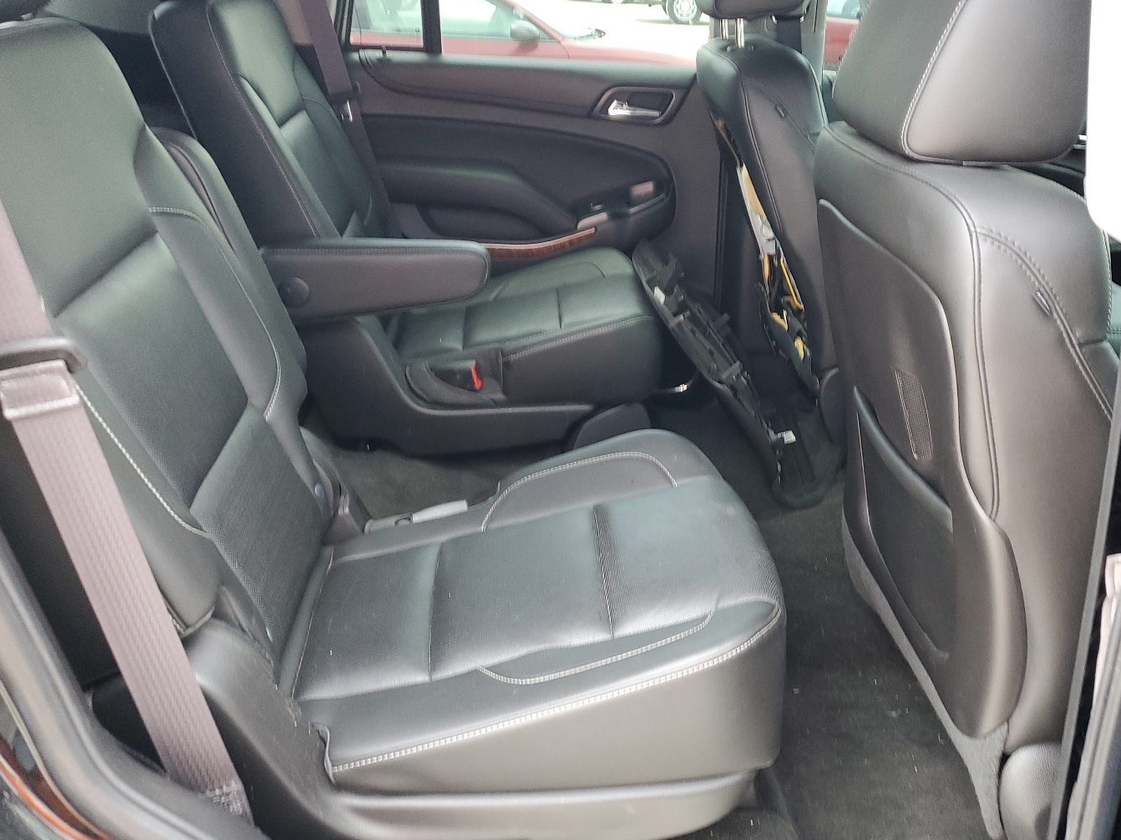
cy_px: 423
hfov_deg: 58.1
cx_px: 650
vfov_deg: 45.4
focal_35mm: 31
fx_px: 1004
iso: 107
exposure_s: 1/50
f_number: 1.5
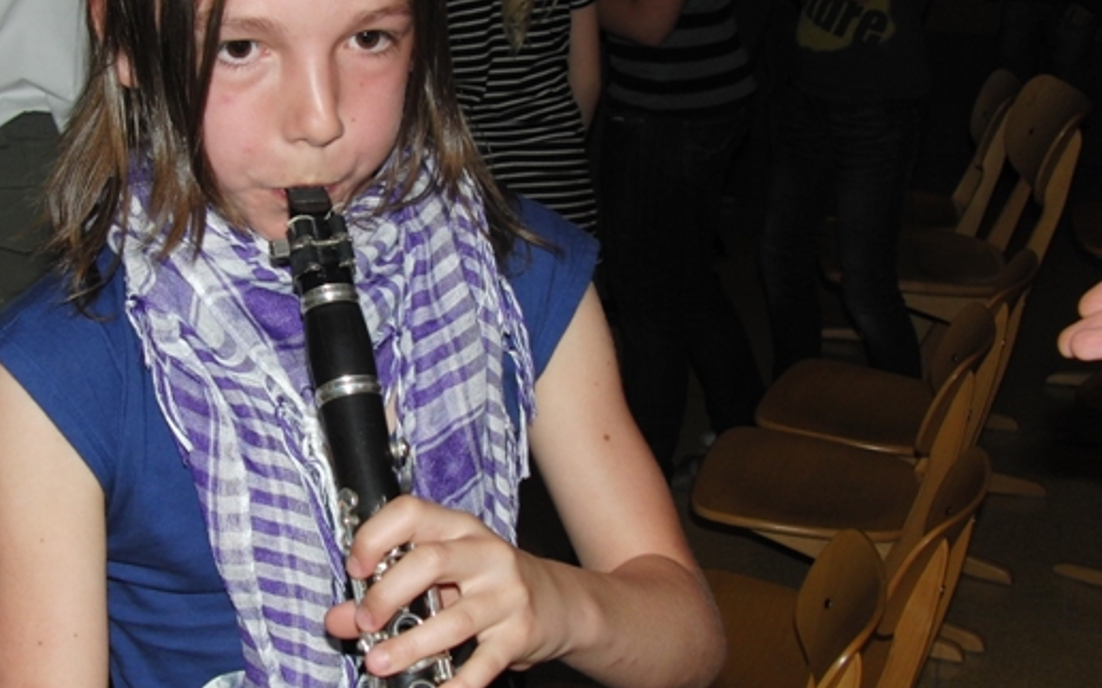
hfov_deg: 34.0
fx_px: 1772
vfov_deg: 22.0
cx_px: 309
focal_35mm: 59
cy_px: 334
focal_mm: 7.3
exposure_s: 1/60
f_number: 2.7
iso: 100
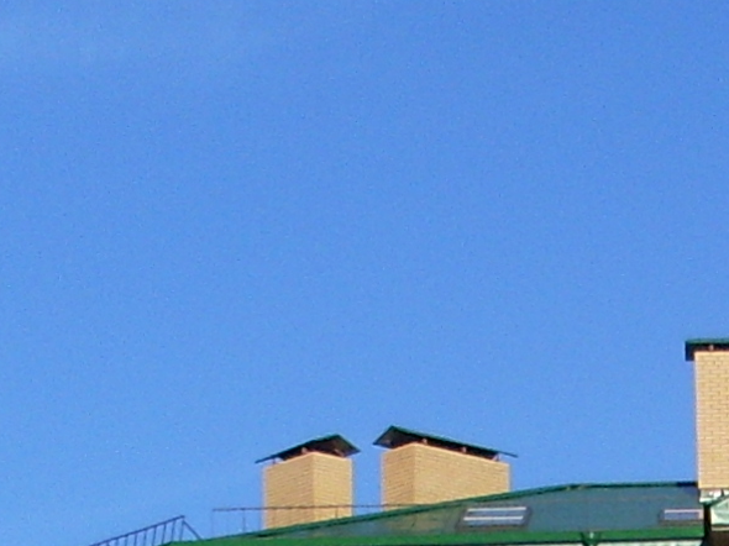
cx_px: 1054
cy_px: 1150
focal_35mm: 198
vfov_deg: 7.2
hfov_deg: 9.7
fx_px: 4168
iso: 80
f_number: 7.7
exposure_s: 1/350
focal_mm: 6.3
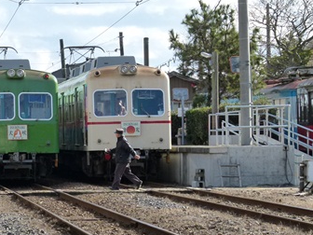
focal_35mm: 177
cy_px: 135
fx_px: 1600
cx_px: 98
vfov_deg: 8.4
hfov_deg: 11.2
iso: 160
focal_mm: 22.2
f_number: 4
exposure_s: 1/640
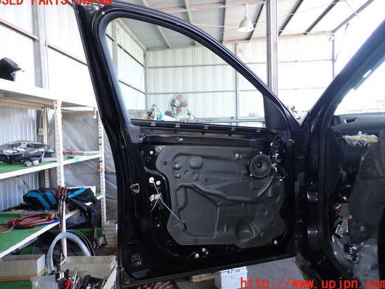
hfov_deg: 67.3
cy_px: 142
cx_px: 191
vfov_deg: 53.1
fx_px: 289
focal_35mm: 26
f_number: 2
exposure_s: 1/100
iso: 200
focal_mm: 4.5
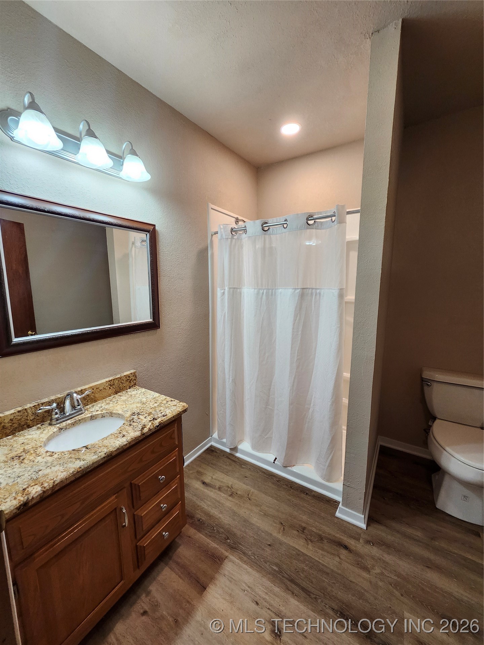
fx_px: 242
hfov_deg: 89.9
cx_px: 242
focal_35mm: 13
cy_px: 322
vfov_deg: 106.2
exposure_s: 1/60
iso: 125
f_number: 2.2
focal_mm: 1.74
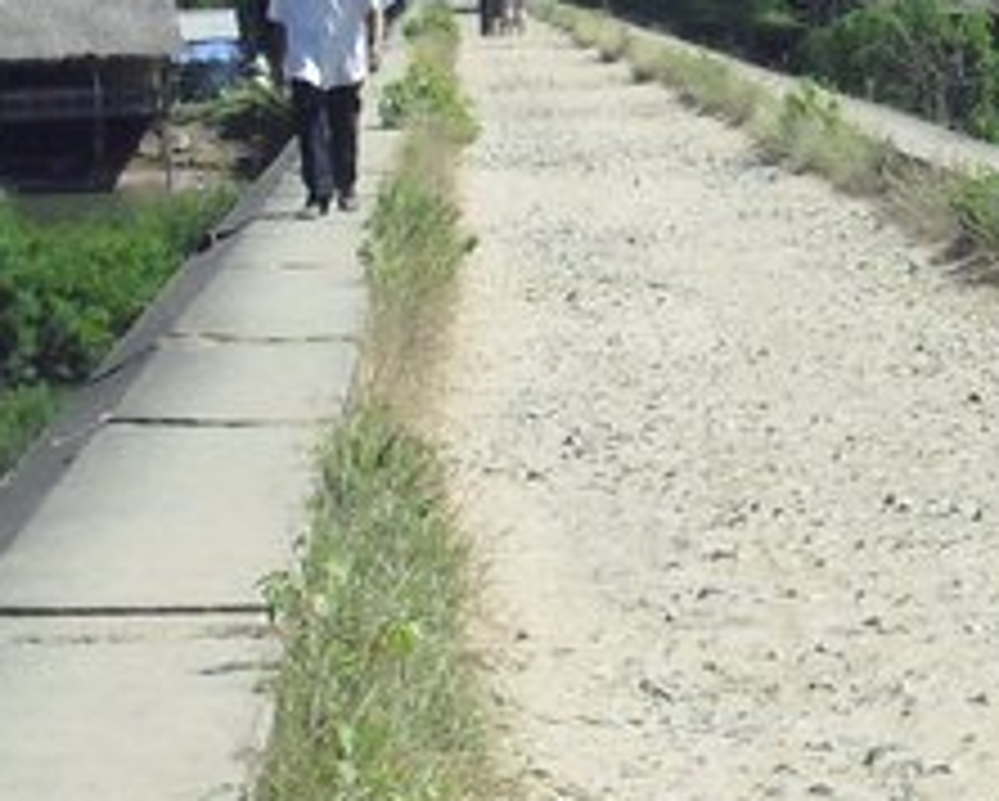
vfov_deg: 9.0
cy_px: -9
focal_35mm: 171
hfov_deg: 11.2
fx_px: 5060
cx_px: 918
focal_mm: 6.2
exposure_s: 1/200
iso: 100
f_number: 8
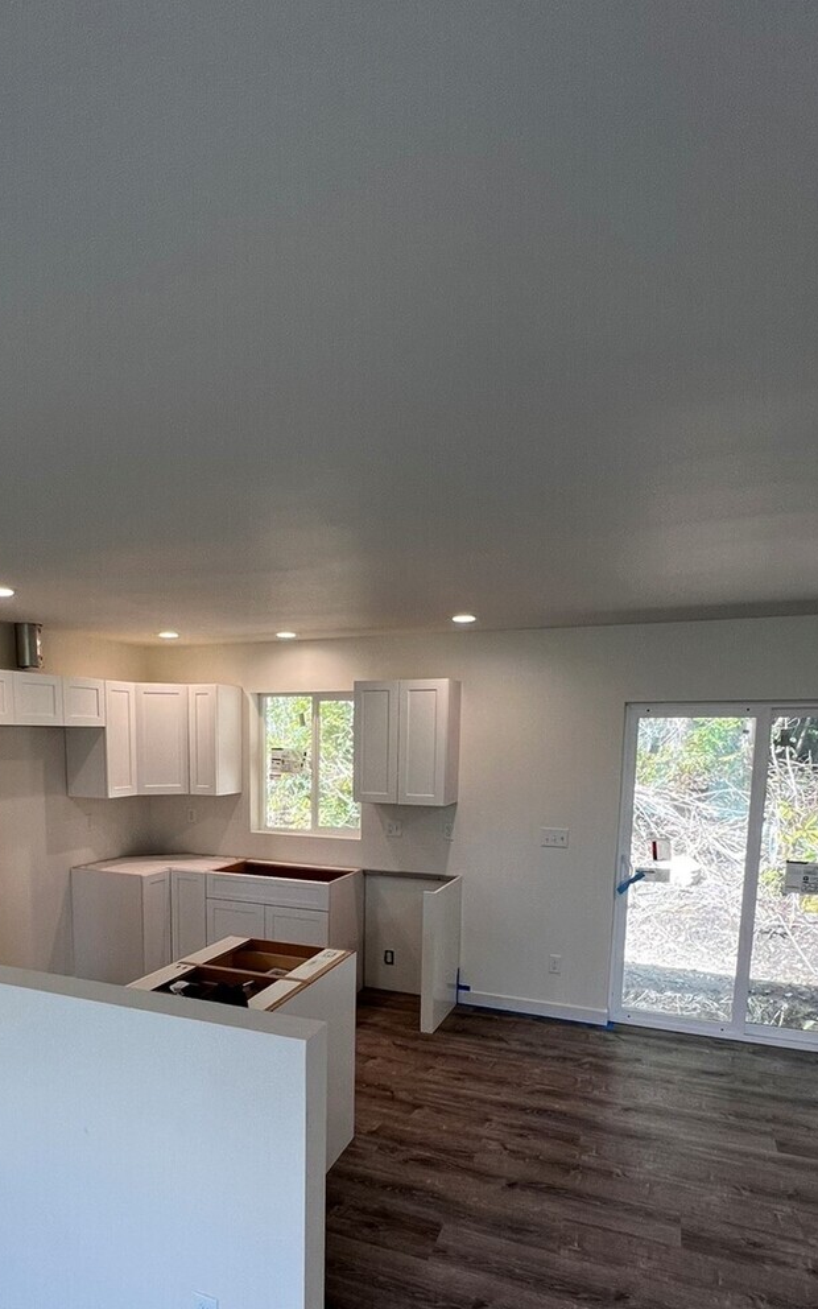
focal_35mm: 20
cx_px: 313
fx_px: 713
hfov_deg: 59.0
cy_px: 845
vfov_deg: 82.9
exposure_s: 1/120
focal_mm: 1.57
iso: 80
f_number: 1.8
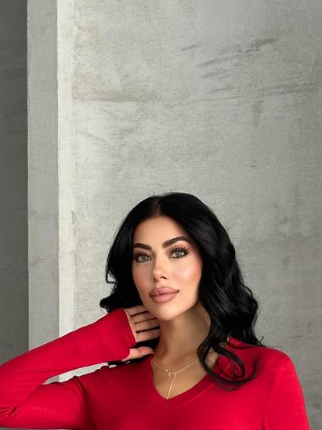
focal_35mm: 112
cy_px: 367
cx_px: 171
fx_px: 1391
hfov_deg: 13.2
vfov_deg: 17.4
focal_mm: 6.86
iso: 160
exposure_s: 1/60
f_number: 1.78
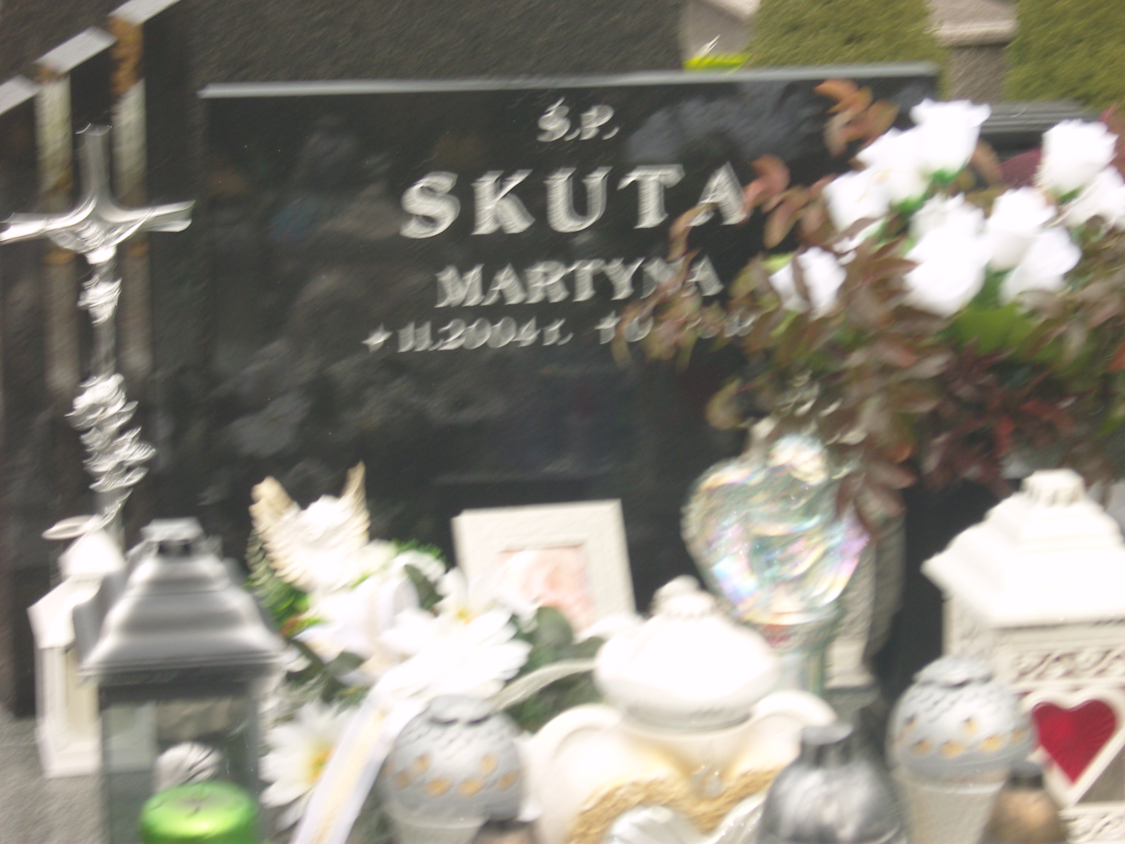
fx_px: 3315
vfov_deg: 14.5
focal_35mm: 102
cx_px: 562
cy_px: 422
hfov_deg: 19.3
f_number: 5.2
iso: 100
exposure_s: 1/60
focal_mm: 21.9
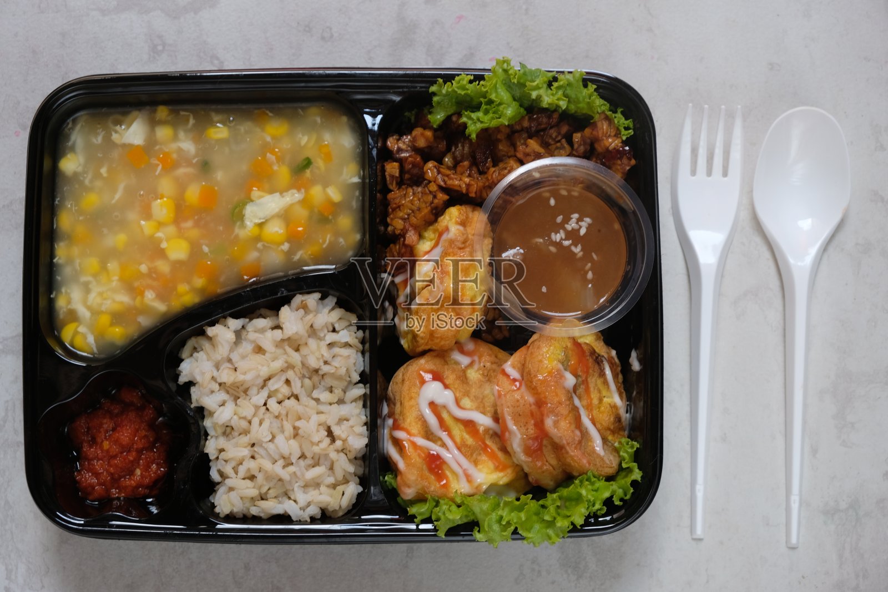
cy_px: 296
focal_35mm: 73
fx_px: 1801
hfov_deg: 27.7
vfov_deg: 18.7
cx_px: 444
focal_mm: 48.4
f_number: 8
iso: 400
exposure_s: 1/105
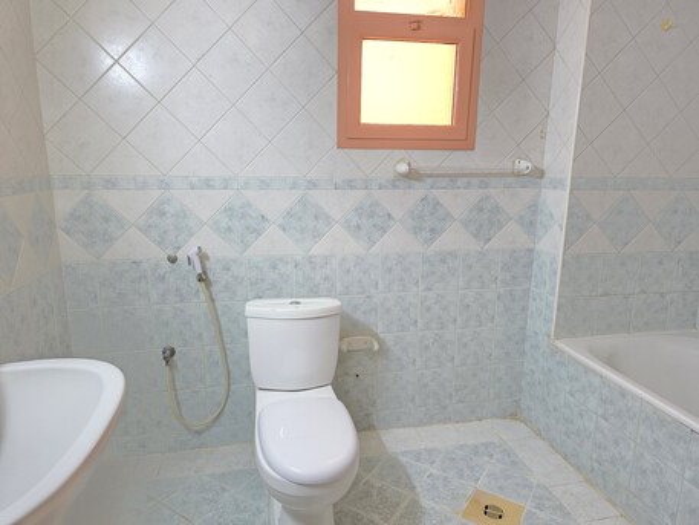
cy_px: 262
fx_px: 465
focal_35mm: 23
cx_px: 350
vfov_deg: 58.9
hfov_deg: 73.9
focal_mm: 6.3
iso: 320
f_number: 1.7
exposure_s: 1/120
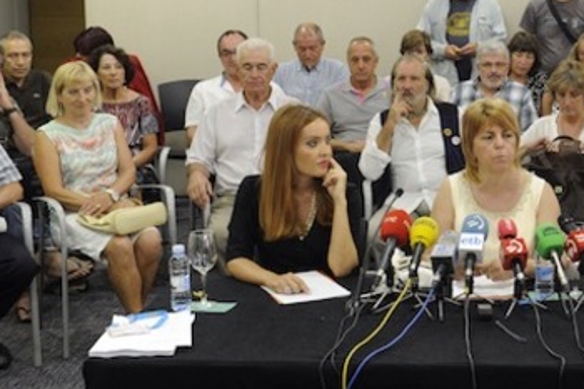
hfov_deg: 22.8
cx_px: 519
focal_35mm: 87
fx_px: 1411
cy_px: 104
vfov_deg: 15.6
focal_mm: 42
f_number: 4
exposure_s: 1/50
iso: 2500
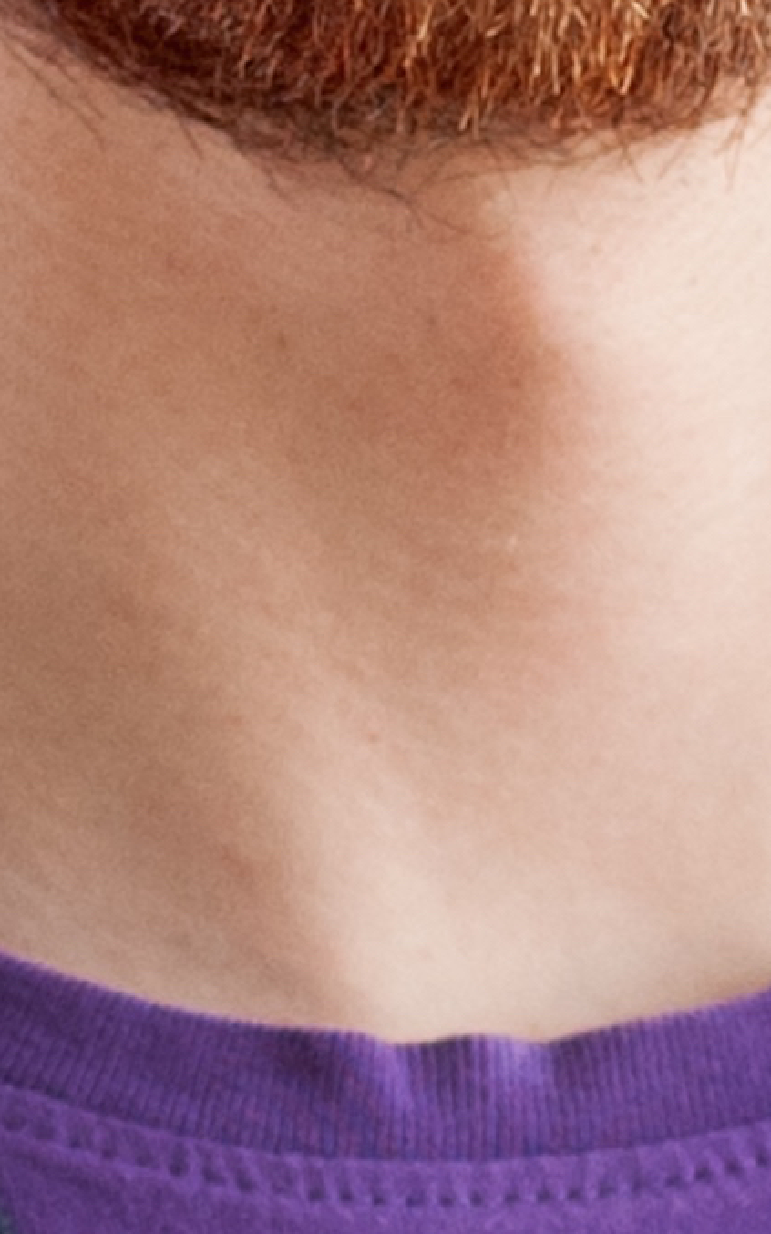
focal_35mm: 320
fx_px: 10761
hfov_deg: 4.1
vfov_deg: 6.6
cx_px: 412
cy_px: 643
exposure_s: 1/160
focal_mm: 50
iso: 640
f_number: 2.2
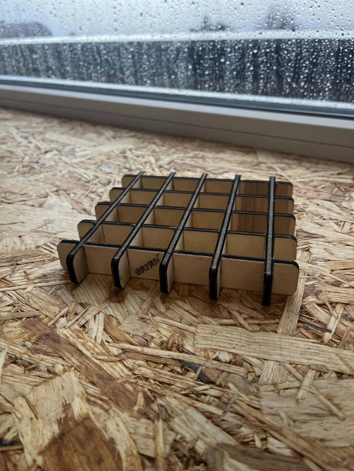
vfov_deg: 67.3
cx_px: 177
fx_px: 355
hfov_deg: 53.1
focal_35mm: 26
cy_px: 236
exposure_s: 1/140
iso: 32
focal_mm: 5.1
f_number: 1.6
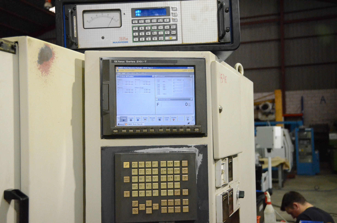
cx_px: 168
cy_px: 112
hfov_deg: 45.0
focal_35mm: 44
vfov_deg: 30.7
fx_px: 406
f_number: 4
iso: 6400
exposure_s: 1/500
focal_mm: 29
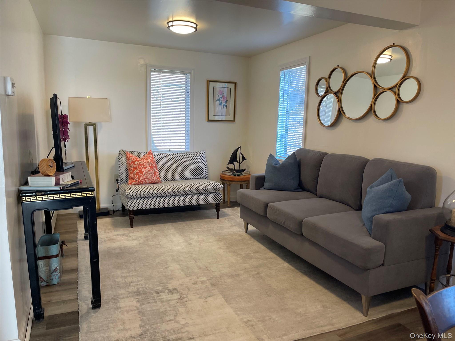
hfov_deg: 69.4
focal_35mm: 25
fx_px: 329
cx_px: 228
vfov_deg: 54.9
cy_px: 170
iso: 80
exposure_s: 1/60
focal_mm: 5.1
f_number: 1.6
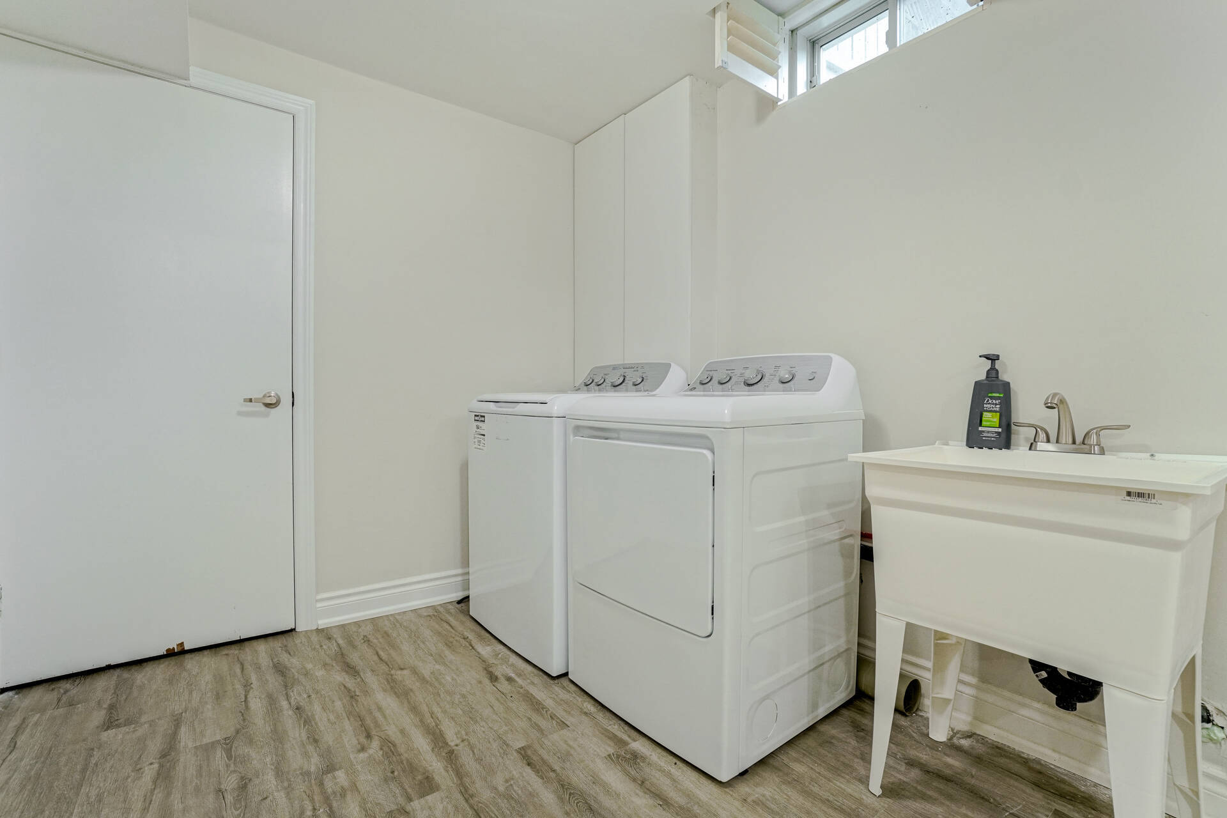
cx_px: 614
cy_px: 409
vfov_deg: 77.3
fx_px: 511
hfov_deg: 100.4
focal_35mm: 15
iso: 640
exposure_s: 1/15
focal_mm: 10
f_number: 7.1
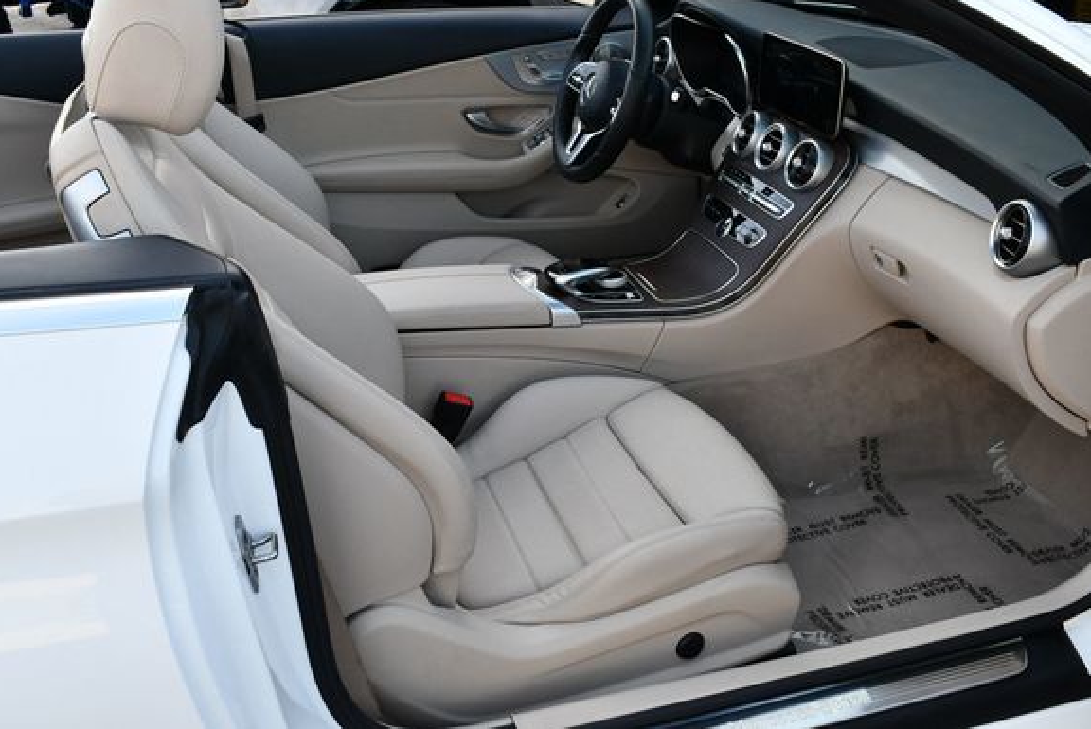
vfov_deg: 33.4
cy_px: 326
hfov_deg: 48.4
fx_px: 1213
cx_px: 534
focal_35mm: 40
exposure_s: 1/250
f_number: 5.6
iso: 250
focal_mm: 18
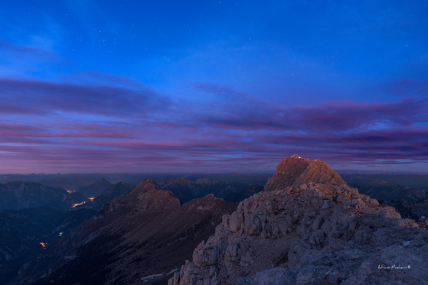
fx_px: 238
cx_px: 214
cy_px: 142
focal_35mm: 20
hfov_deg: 84.0
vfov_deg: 61.9
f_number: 4
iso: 400
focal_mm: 20
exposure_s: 13
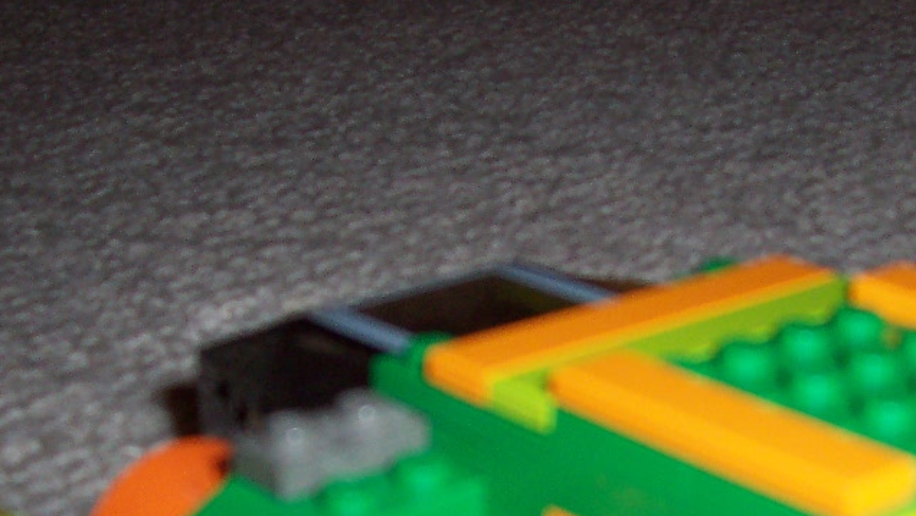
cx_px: 560
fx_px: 1846
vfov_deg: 15.4
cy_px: 601
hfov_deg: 27.8
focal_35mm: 76
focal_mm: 5.6
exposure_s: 1/60
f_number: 2.8
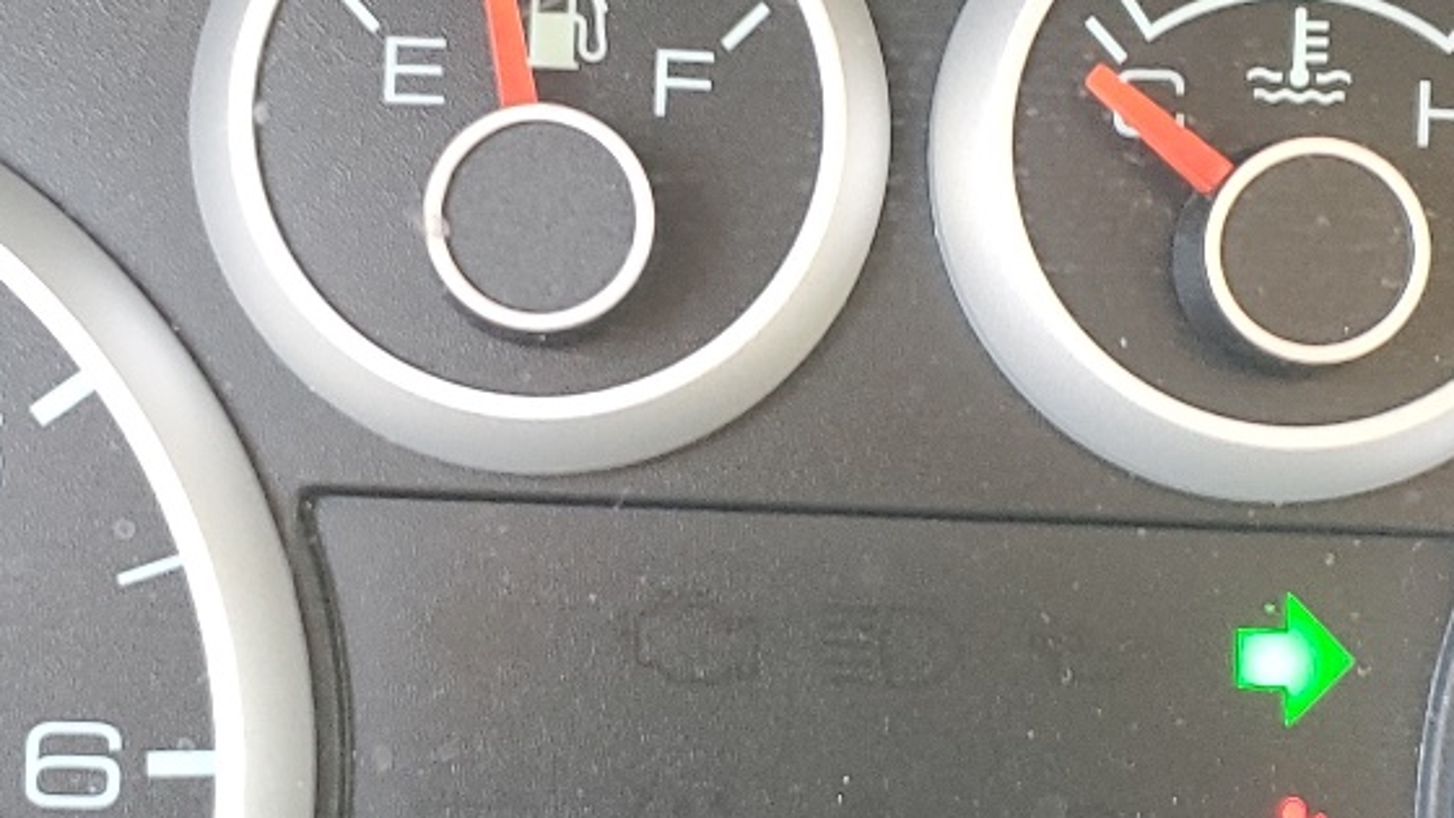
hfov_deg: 26.2
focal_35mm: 81
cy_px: 556
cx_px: 805
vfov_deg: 14.9
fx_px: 3123
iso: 109
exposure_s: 1/60.2
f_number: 1.5
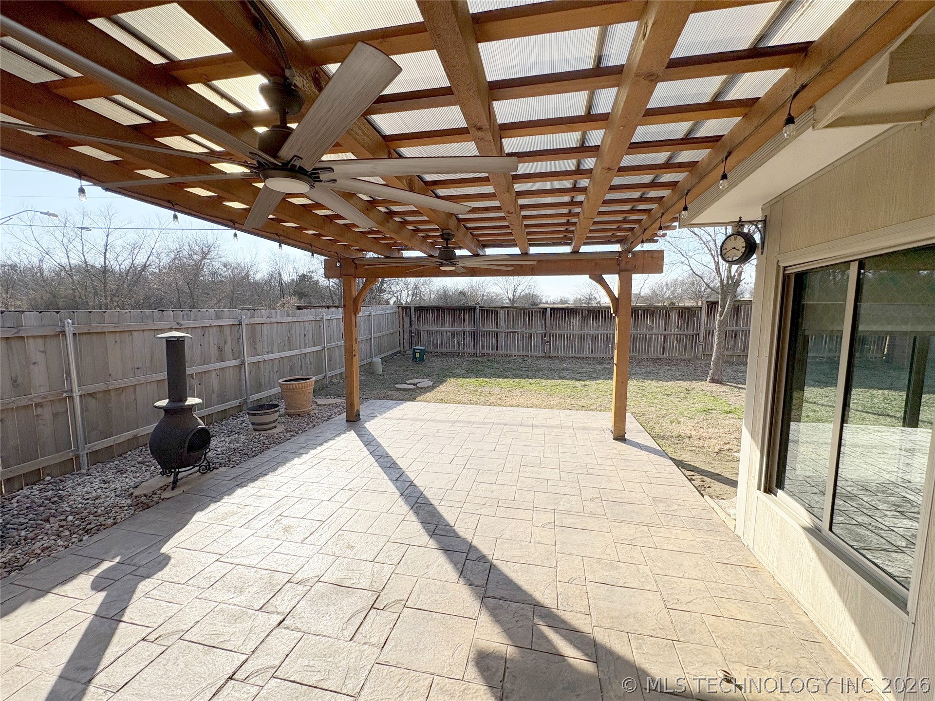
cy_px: 350
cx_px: 468
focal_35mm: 14
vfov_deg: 85.7
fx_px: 378
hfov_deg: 102.1
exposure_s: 1/1637
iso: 64
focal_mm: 2.22
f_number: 2.2
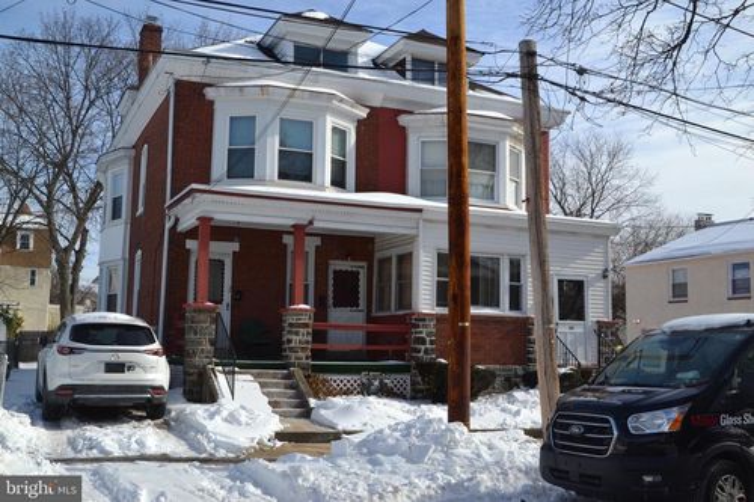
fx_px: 817
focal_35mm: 39
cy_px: 251
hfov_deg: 49.6
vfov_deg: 34.2
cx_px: 377
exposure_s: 1/250
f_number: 8
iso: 100
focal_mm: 26
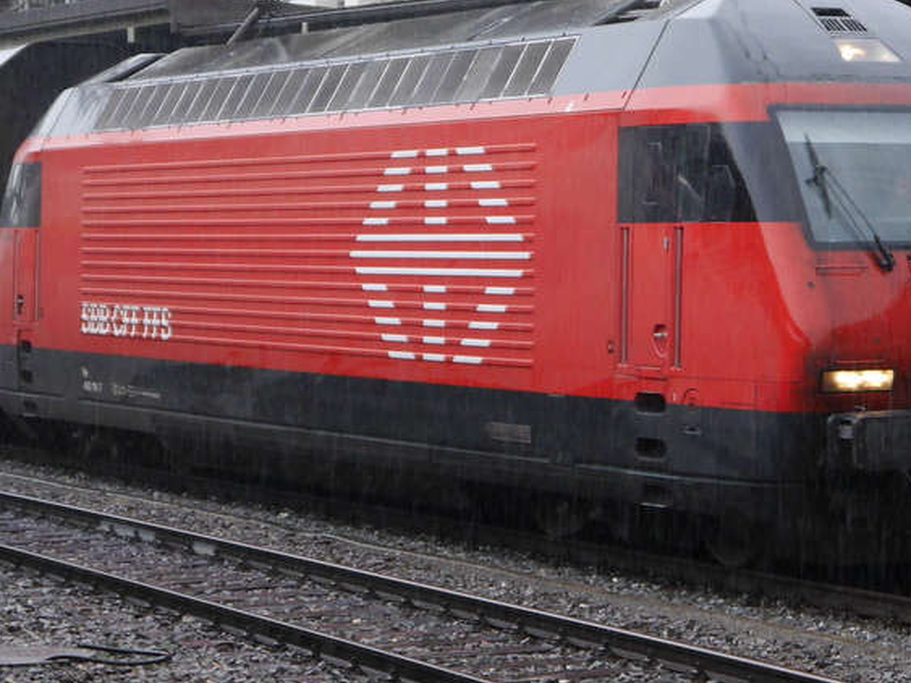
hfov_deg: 19.0
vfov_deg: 14.3
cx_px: 589
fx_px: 2710
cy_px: 202
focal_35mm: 103
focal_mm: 29
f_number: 4.9
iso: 640
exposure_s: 1/125
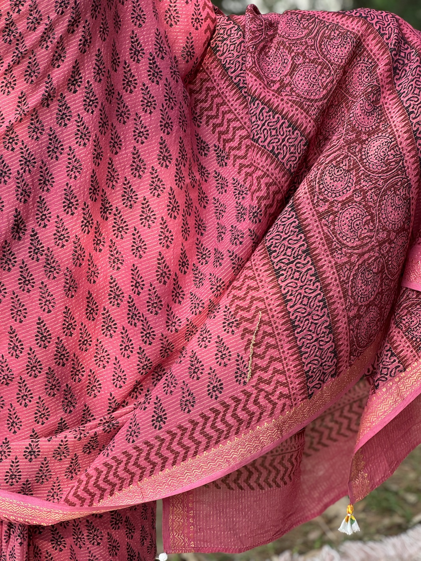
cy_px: 280
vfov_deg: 25.3
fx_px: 1248
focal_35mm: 77
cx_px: 210
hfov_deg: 19.1
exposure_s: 1/105
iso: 25
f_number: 2.8
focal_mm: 9
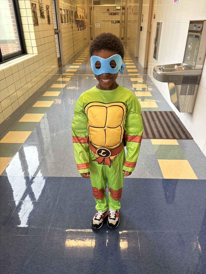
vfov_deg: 67.3
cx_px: 103
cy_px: 137
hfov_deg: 53.1
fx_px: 206
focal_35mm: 26
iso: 100
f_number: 1.6
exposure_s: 1/121
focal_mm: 5.96
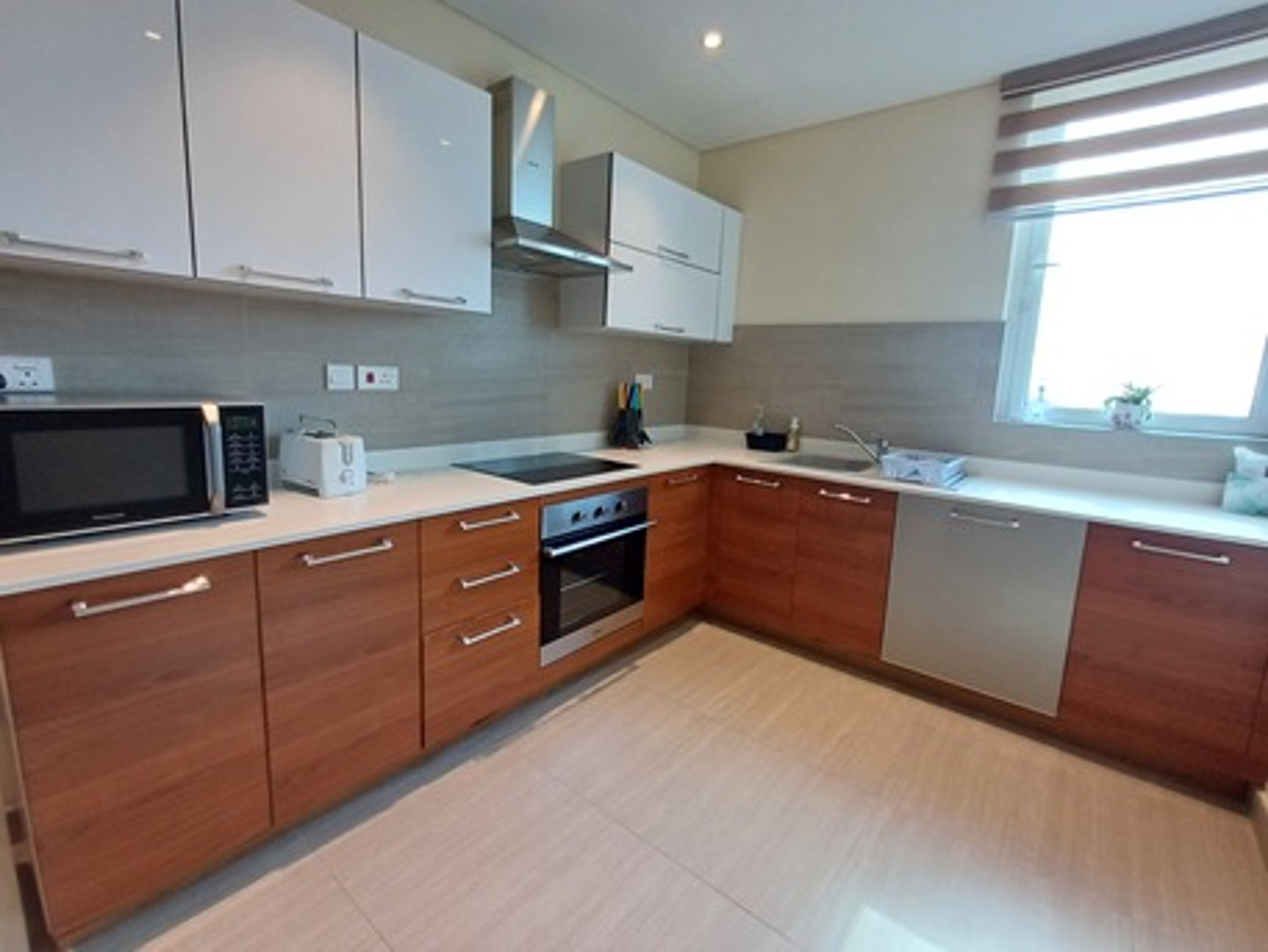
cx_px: 634
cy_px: 476
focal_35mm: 16
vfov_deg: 78.1
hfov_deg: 94.5
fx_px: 586
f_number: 2.2
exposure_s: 1/50
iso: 100
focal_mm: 1.64
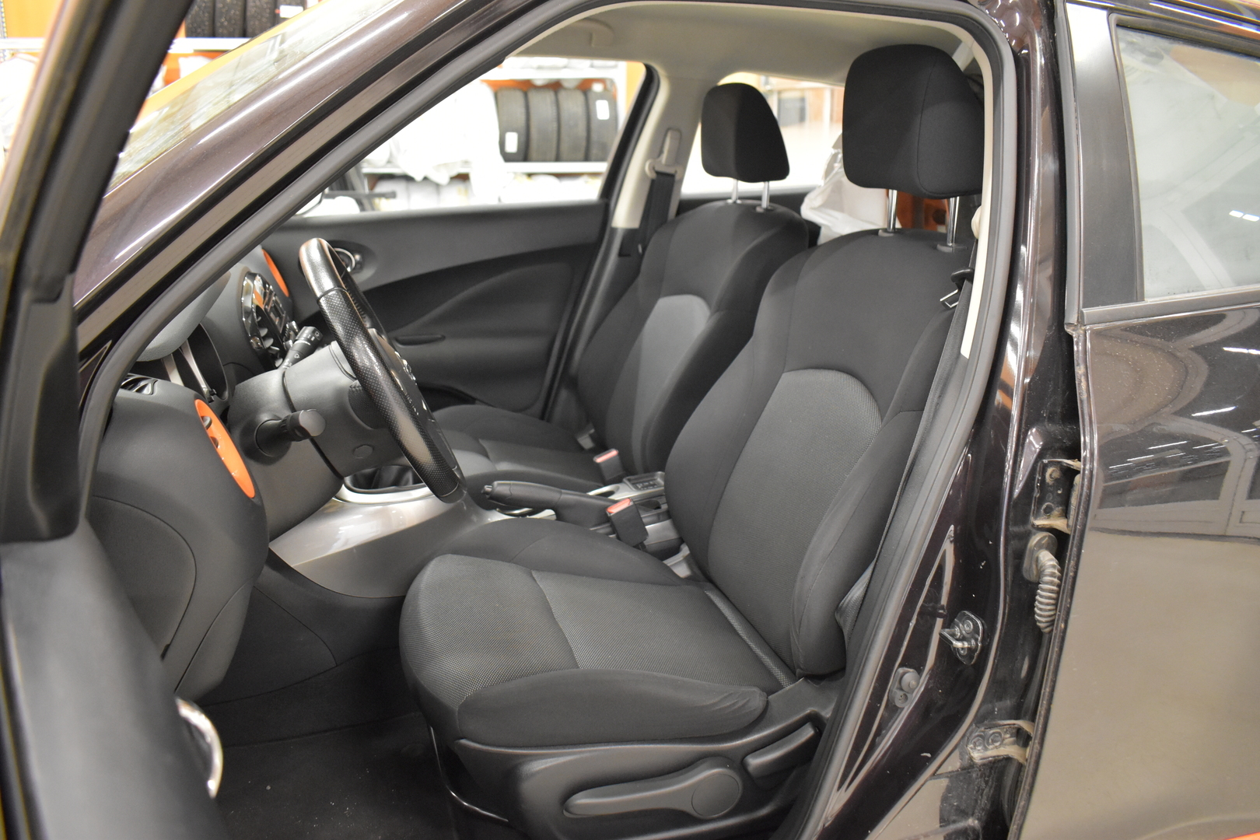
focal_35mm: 27
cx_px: 630
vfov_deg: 47.9
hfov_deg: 67.4
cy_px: 420
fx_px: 945
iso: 3200
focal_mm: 18
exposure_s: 1/30
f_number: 3.5
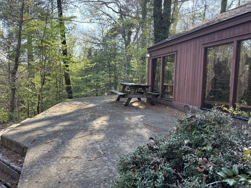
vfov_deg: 53.1
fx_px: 189
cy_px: 94
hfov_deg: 67.3
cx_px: 126
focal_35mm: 26
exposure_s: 1/330
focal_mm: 5.96
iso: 50
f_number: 1.6
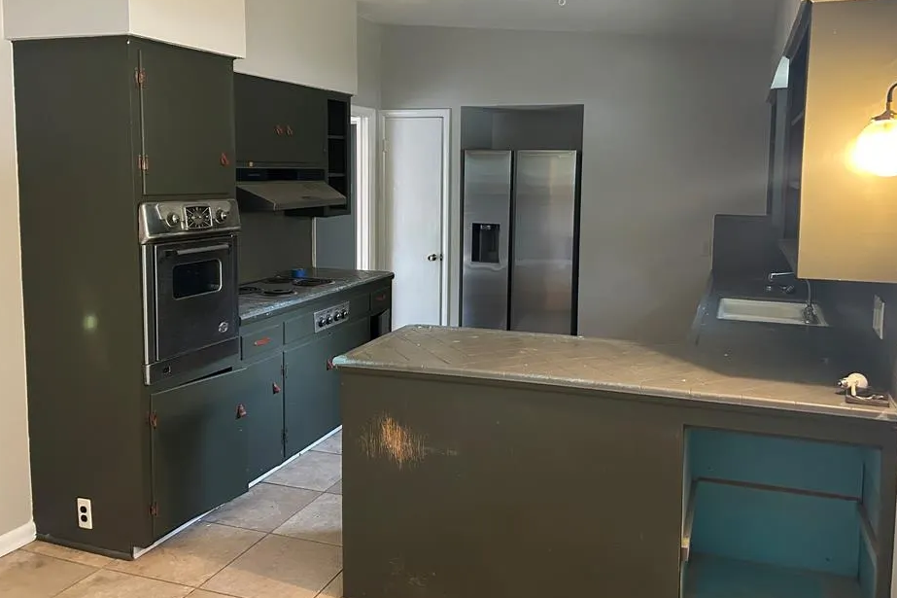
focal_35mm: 30
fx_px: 747
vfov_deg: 43.4
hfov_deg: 61.8
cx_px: 491
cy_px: 238
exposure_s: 1/40
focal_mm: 5.7
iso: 500
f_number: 1.5
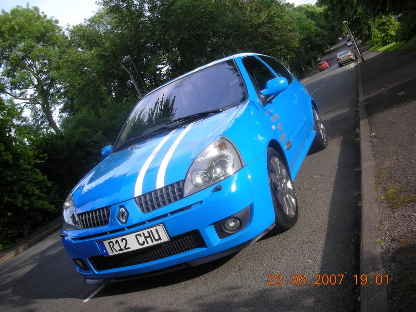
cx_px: 208
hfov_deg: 52.6
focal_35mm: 35
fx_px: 421
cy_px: 156
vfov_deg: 40.7
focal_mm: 5.8
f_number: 3
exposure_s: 1/164
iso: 50
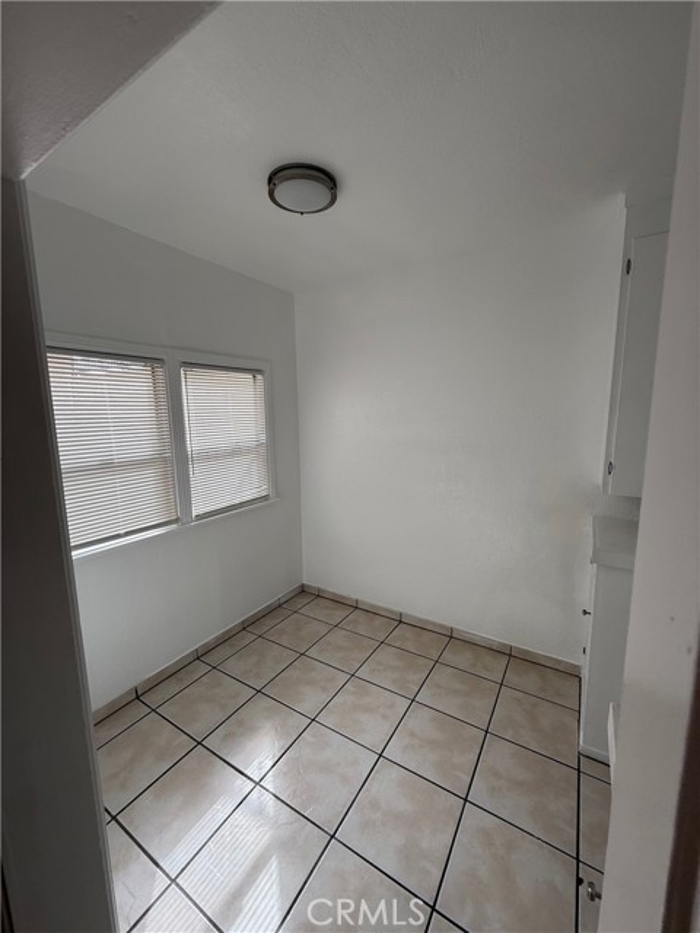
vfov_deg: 102.1
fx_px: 377
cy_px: 466
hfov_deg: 85.7
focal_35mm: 14
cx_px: 350
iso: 50
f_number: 2.2
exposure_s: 1/200
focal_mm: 2.22
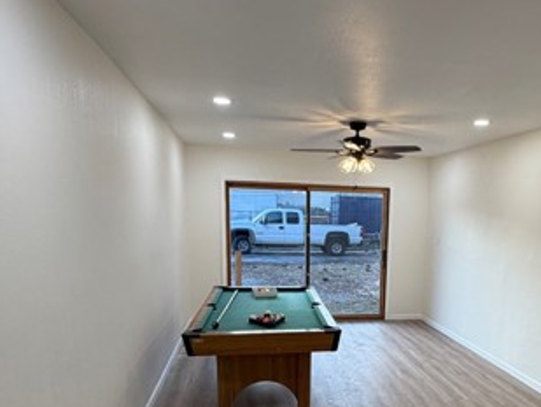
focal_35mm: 29
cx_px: 354
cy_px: 291
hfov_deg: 60.4
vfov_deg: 47.0
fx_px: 453
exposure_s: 1/120
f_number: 2.2
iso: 160
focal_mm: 2.22
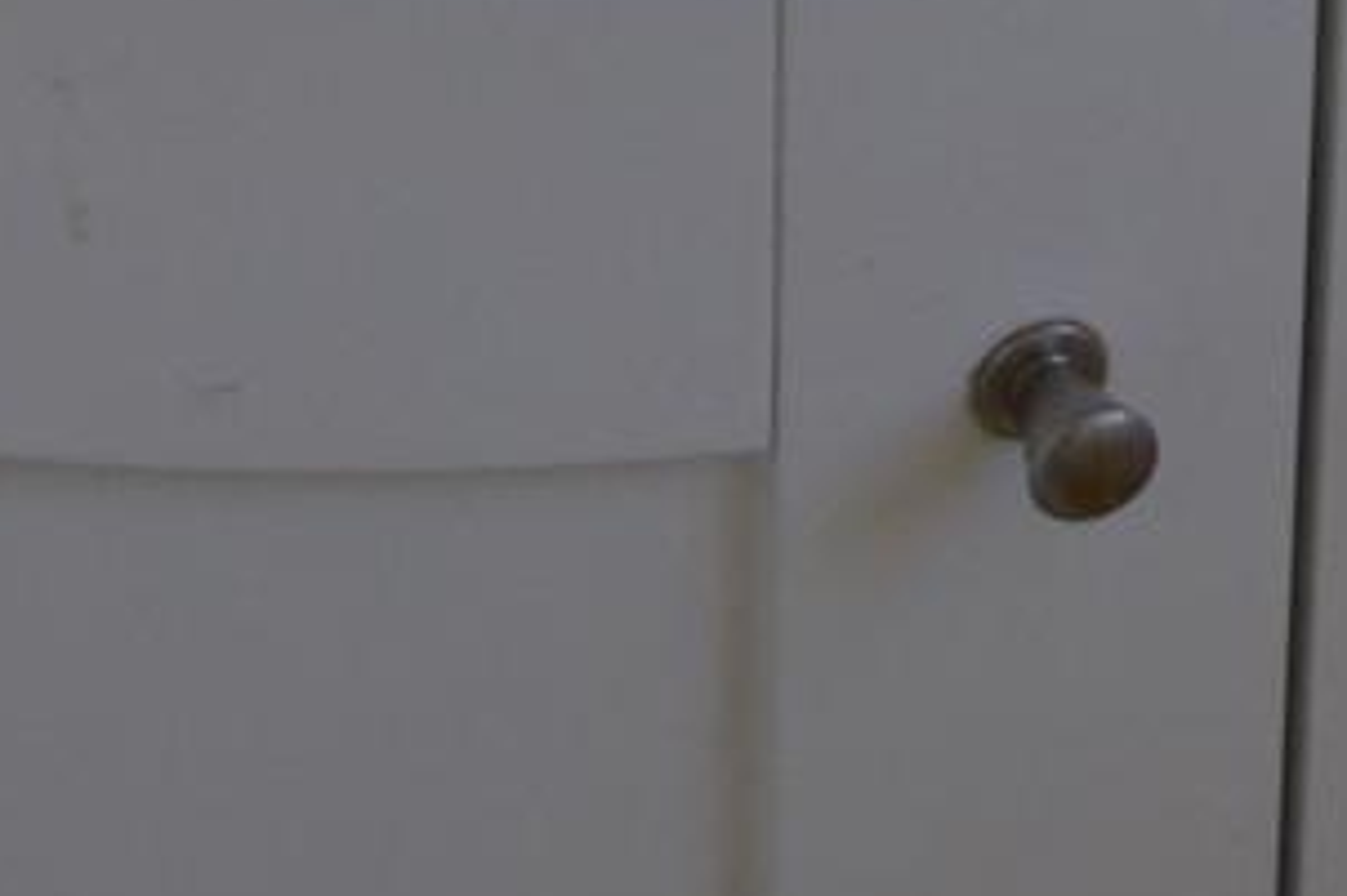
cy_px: -1915
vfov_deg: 5.3
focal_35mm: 244
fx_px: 9124
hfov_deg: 8.4
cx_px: 1516
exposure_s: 1/100
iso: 400
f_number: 5
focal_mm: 24
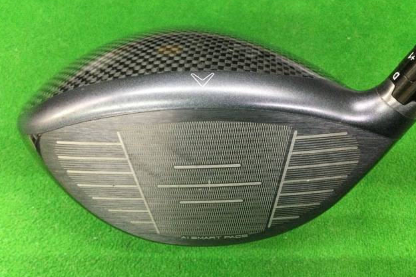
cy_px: 144
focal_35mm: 33
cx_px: 208
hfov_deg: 57.2
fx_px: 381
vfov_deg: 40.0
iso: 250
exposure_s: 1/30
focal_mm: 3.3
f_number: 2.4
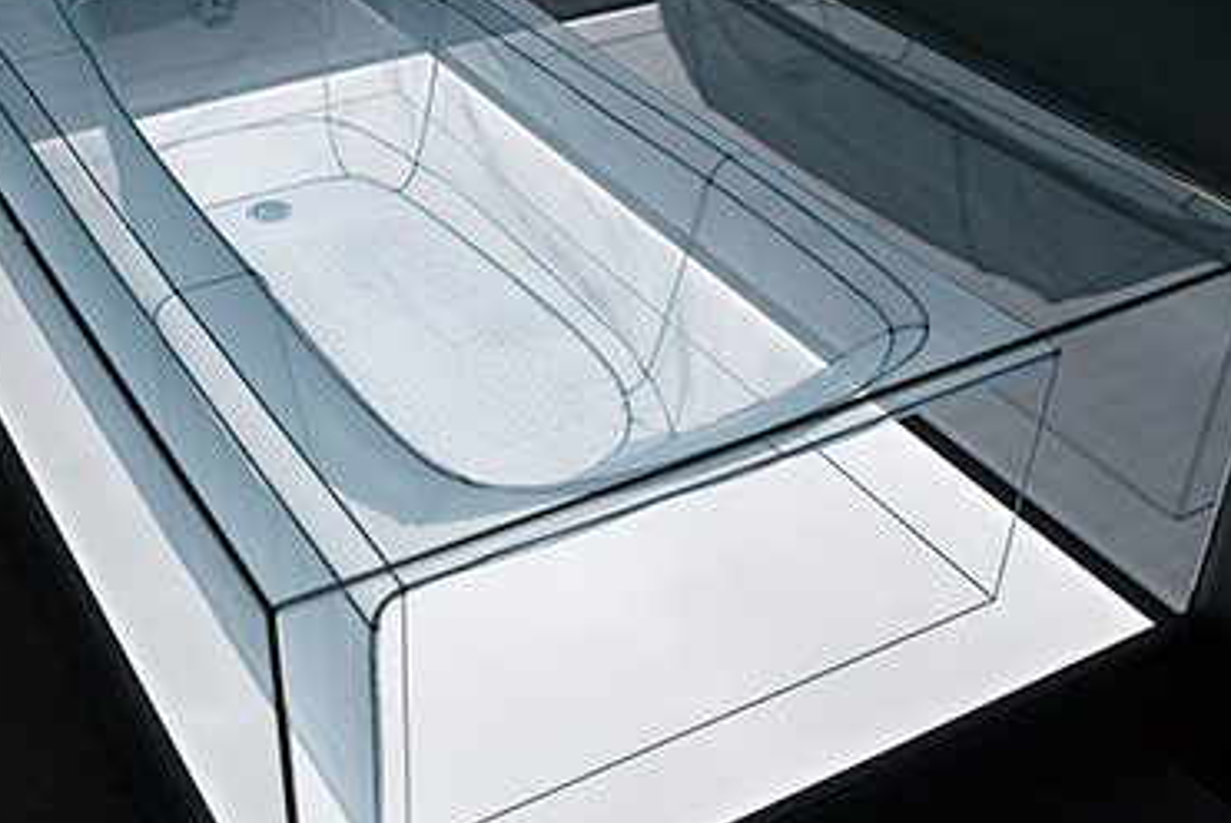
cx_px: 458
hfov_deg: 39.3
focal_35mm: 50
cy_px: 383
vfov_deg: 27.0
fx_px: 1711
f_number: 6.7
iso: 1000
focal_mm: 32
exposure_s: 1/250
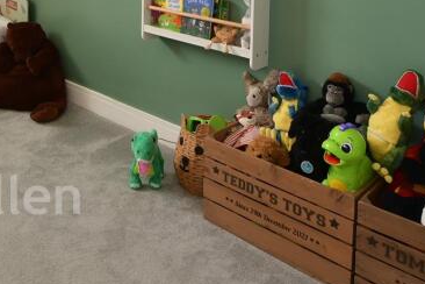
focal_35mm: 42
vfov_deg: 27.2
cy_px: -76
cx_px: 87
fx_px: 496
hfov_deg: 44.2
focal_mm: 10
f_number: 8
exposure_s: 1/3
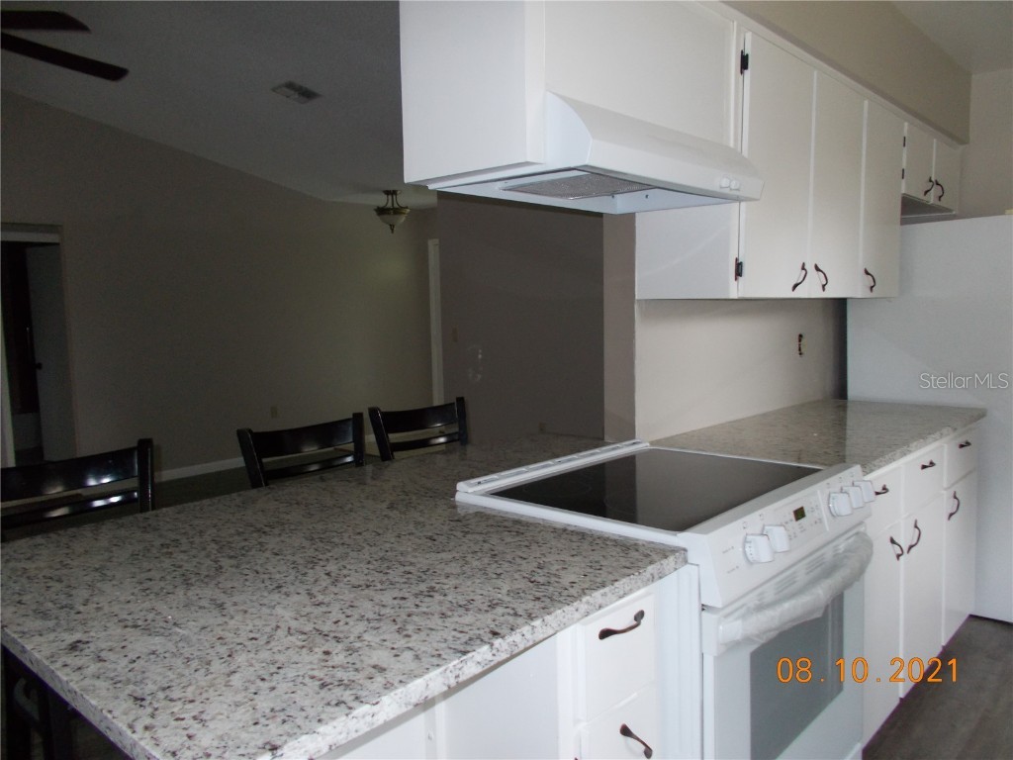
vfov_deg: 53.1
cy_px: 380
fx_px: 761
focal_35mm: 26
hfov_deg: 67.3
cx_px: 506
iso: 200
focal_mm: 4.6
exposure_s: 1/25
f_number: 3.2
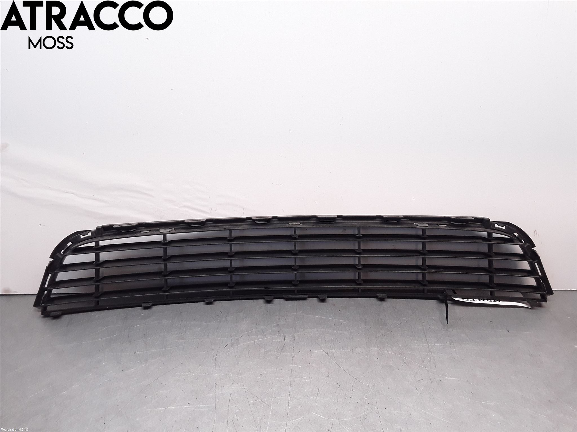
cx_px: 288
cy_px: 216
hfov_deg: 63.4
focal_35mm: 28
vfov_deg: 49.7
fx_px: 467
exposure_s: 1/119
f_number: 1.9
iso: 100
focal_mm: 2.91
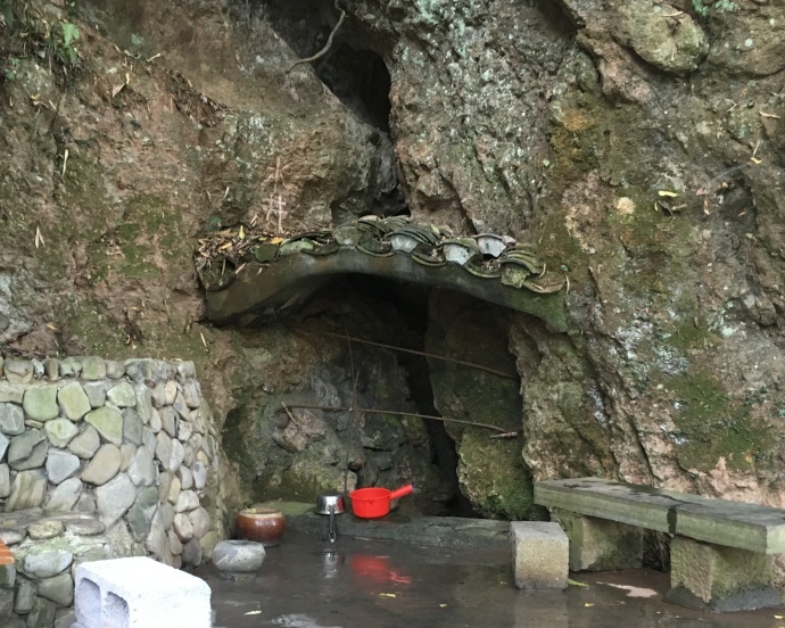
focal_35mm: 42
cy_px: 415
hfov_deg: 43.8
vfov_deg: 35.4
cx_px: 418
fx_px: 976
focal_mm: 4.15
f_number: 2.2
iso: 160
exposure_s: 1/33
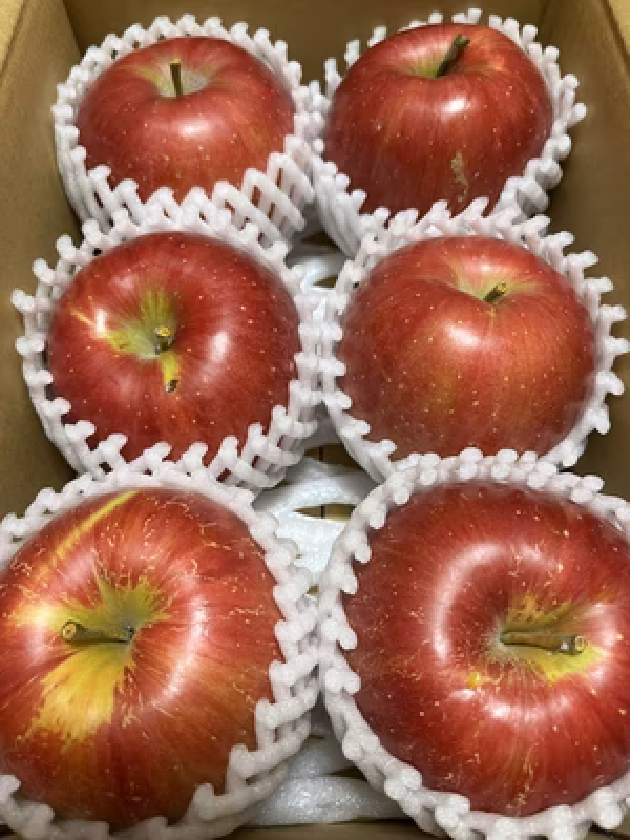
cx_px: 315
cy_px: 420
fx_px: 631
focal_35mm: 26
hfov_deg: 53.1
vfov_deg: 67.3
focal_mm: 5.1
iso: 100
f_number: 1.6
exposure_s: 1/74
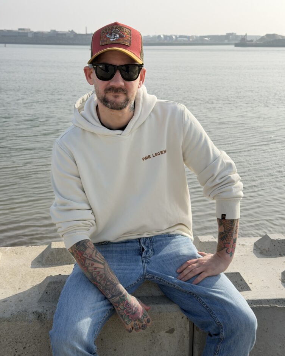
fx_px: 538
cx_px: 142
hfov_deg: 29.7
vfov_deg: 36.7
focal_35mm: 51
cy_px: 182
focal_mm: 6.76
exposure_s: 1/5587
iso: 64
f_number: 1.78
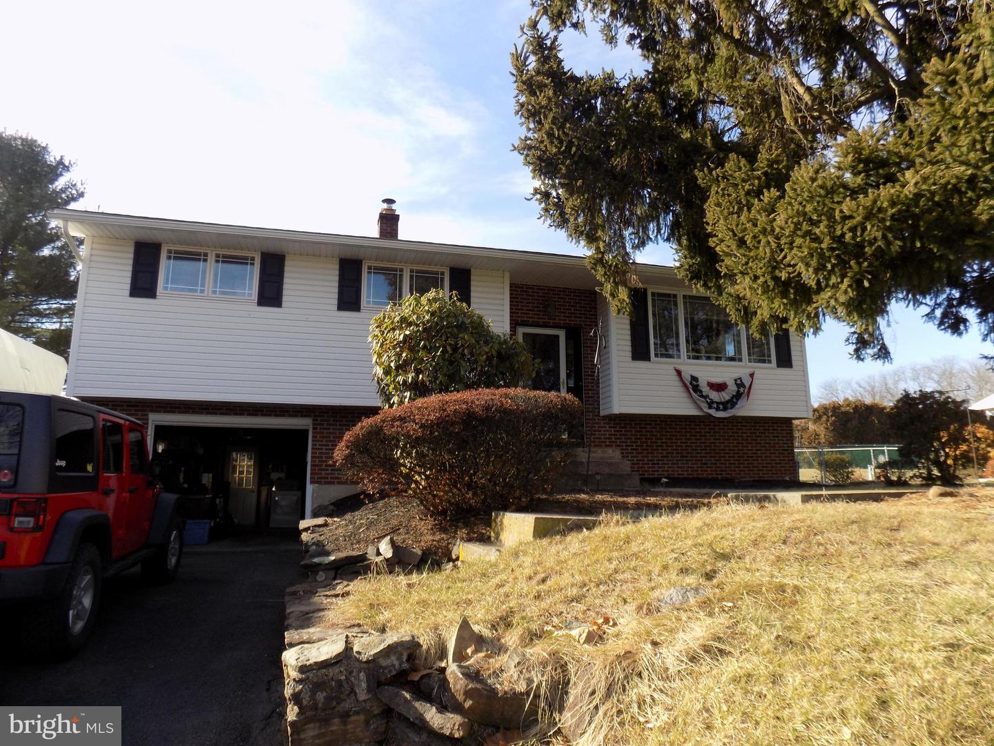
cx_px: 497
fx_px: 661
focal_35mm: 23
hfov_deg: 73.9
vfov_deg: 58.9
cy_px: 373
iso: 80
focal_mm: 4
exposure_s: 1/400
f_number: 3.1
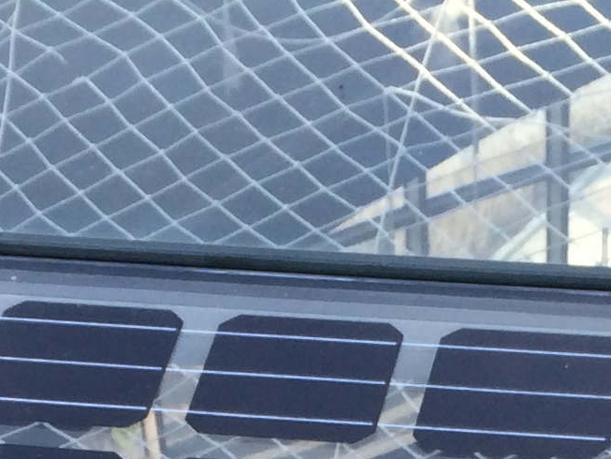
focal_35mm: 150
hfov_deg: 13.1
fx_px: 2648
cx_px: 395
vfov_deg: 8.9
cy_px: 1137
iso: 32
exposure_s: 1/366
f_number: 2.2
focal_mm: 4.12
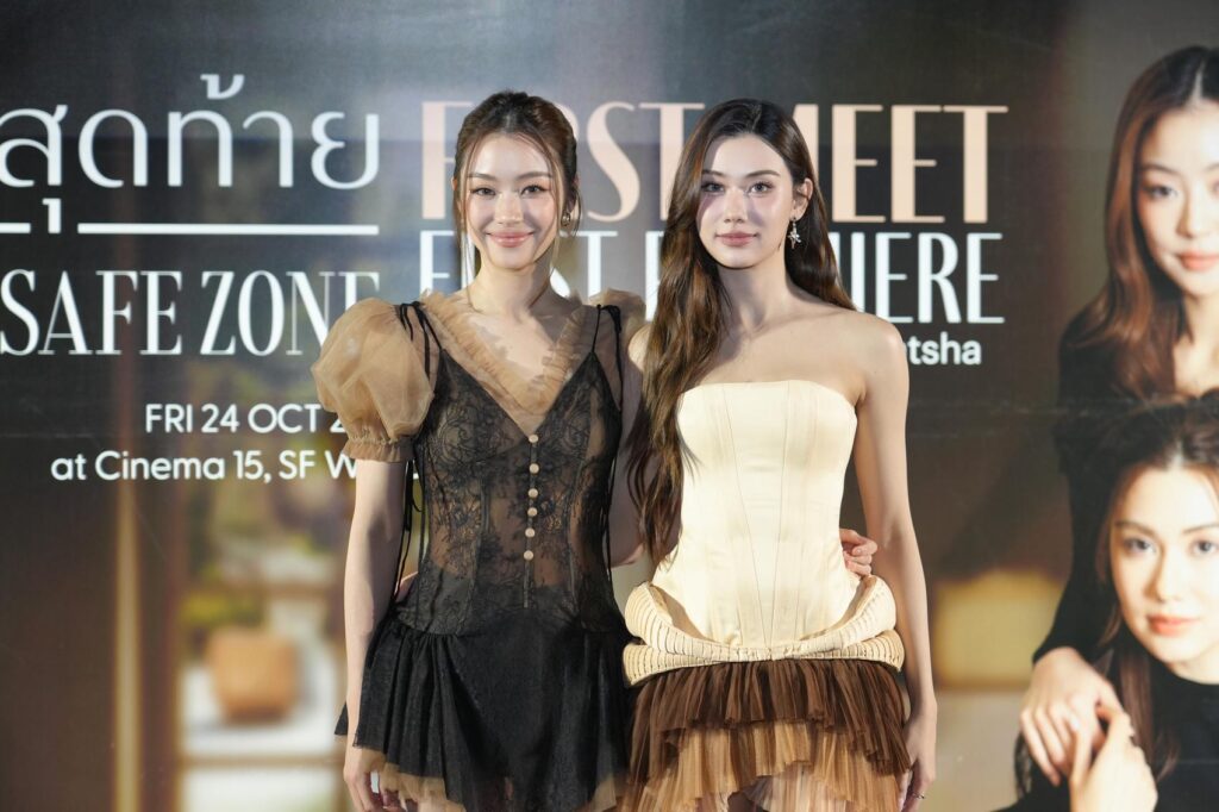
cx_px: 610
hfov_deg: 32.9
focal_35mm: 61
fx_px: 2065
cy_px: 406
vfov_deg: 22.2
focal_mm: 61
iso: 1250
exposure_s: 1/160
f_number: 4
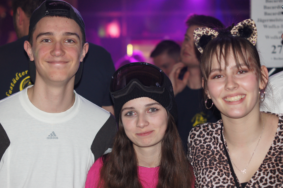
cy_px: 98
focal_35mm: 89
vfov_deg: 15.3
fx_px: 699
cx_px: 154
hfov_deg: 22.9
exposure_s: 1/80
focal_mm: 50
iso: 400
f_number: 2.5
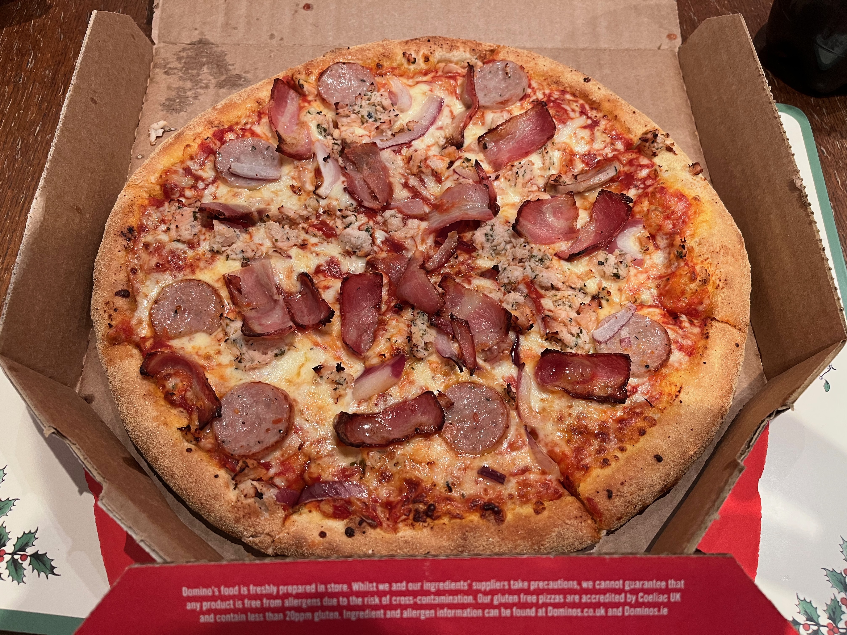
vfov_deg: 53.1
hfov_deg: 67.3
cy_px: 318
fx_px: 636
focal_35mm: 26
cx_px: 424
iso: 160
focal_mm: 5.1
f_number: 1.6
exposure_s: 1/50
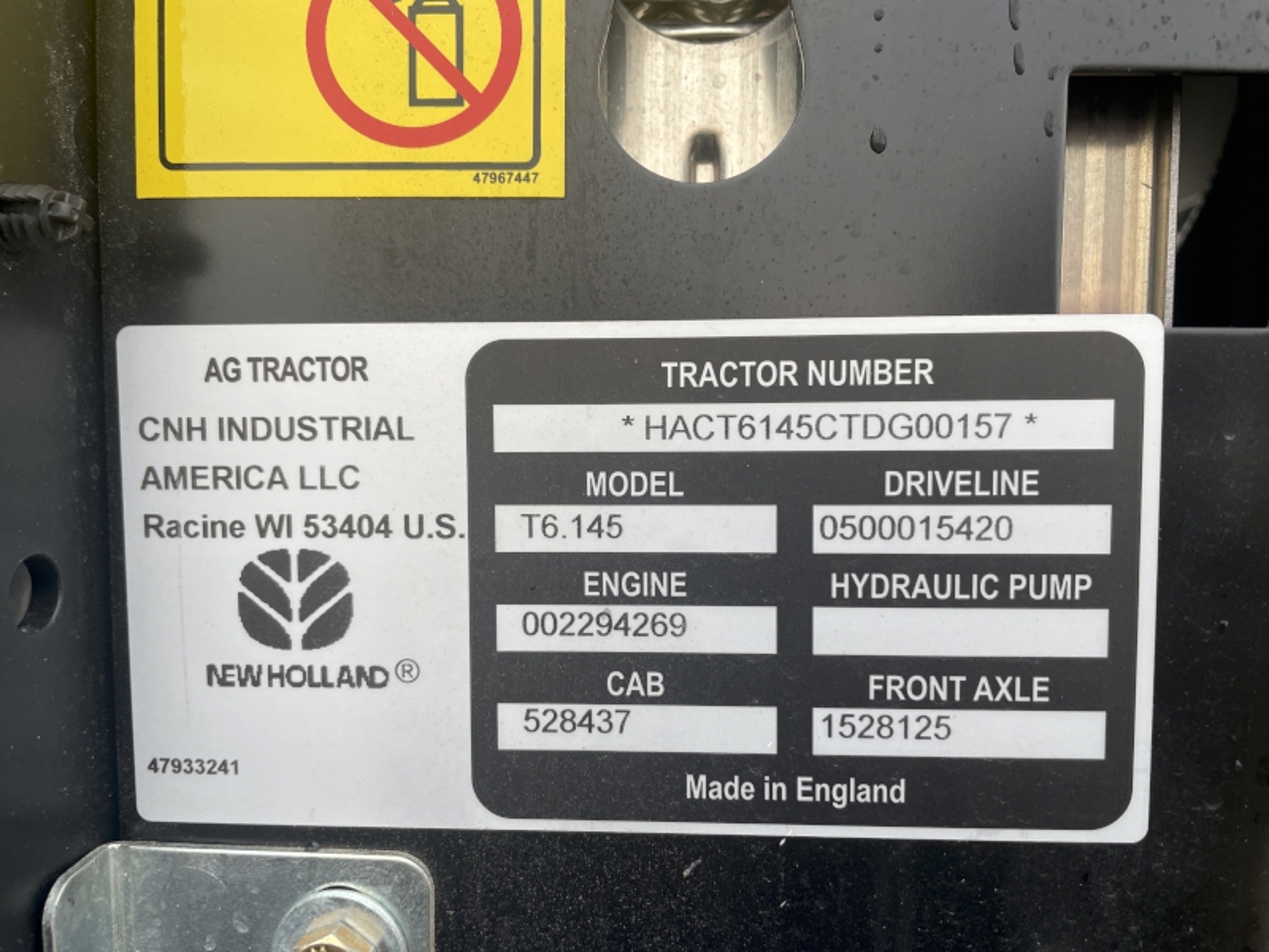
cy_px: 476
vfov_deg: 53.1
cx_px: 634
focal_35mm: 26
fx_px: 953
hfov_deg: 67.3
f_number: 1.6
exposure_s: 1/186
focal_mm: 4.2
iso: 32
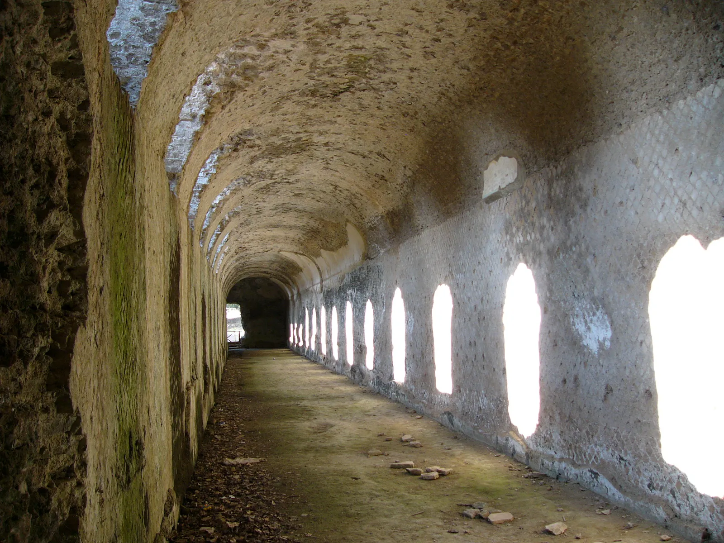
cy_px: 272
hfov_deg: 51.4
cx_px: 362
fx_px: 753
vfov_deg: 39.7
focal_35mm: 36
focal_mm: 6
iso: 75
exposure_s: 1/60
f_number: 2.8
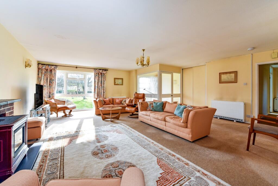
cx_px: 139
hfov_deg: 104.2
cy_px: 93
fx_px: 108
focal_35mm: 14
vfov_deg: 81.3
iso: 400
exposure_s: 1/60
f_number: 7.1
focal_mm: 14
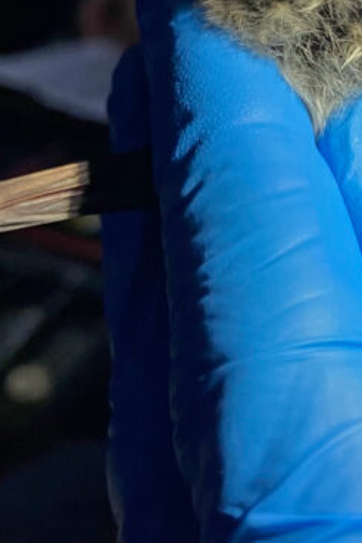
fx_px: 1131
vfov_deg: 26.3
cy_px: 81
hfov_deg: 17.5
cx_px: 403
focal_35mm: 75
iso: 100
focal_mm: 4.25
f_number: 1.8
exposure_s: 1/61
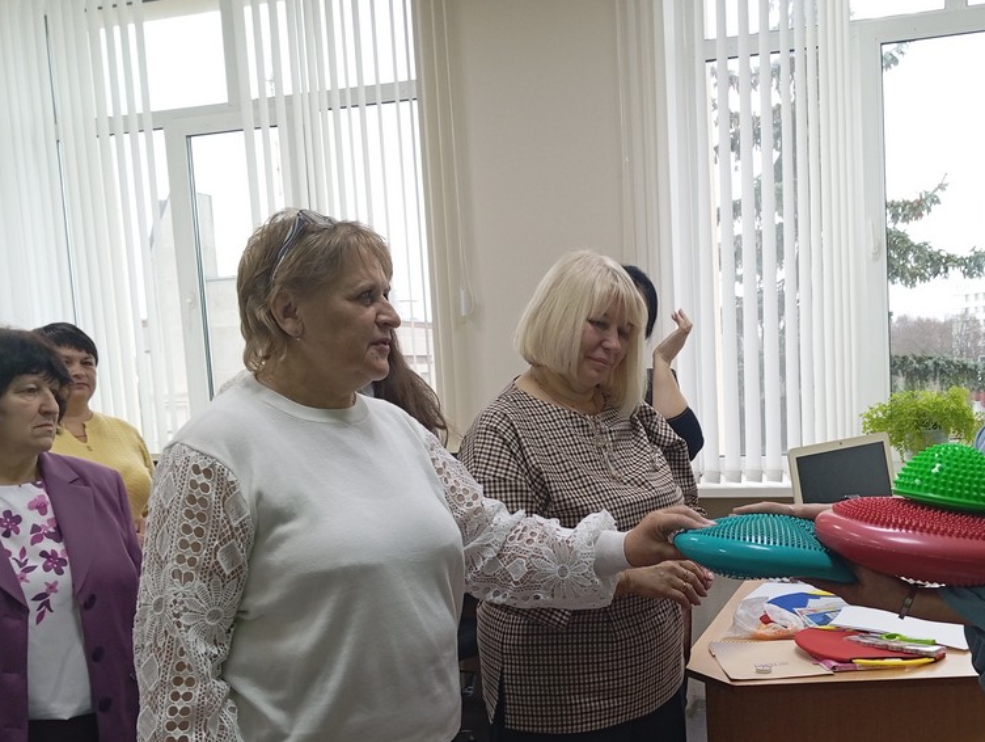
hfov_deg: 48.6
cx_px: 599
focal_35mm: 38
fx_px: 1083
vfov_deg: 37.4
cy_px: 496
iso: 130
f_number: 1.8
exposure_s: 1/50
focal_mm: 4.25
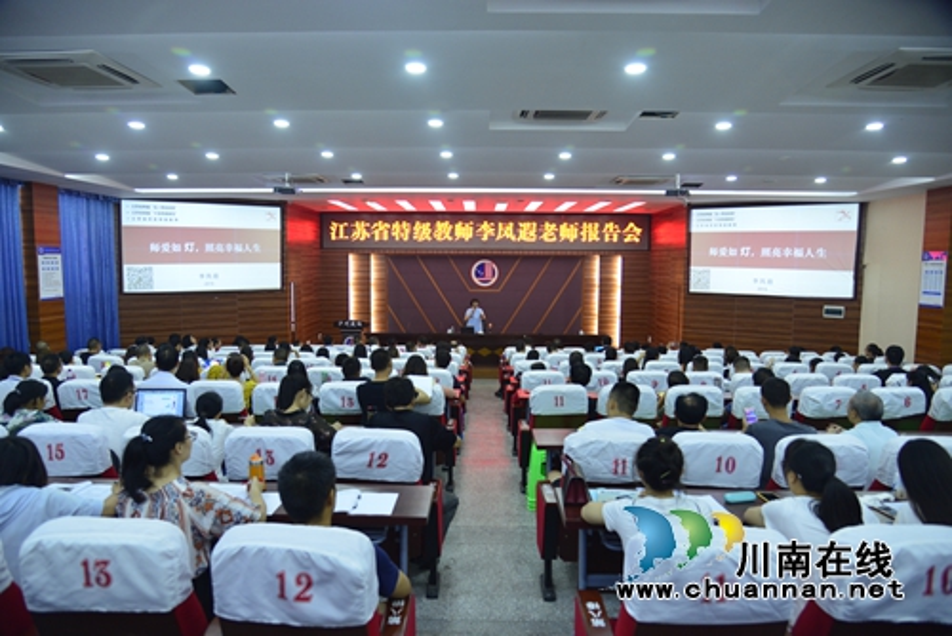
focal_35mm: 24
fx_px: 635
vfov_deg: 53.2
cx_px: 476
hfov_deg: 73.7
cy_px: 318
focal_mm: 24
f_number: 4
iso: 1600
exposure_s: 1/40
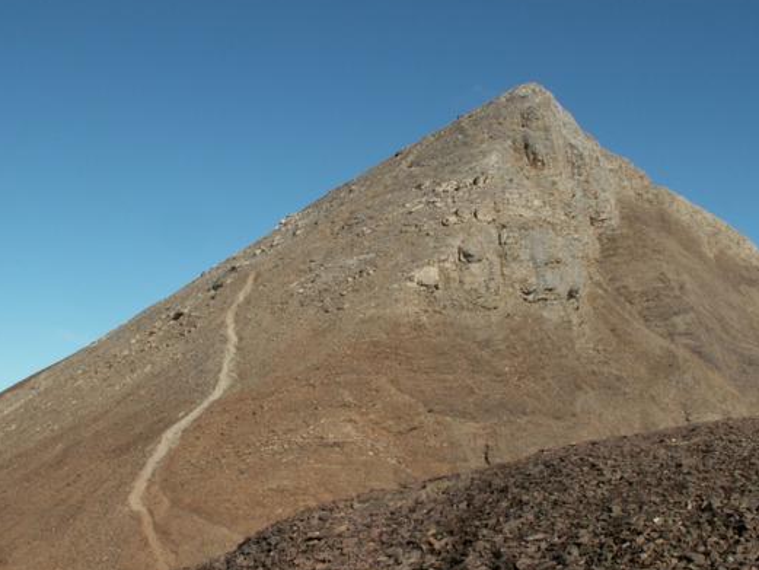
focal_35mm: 43
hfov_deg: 43.8
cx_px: 412
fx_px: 943
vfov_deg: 33.6
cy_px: 306
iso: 50
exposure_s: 1/250
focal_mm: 5.86
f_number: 7.1
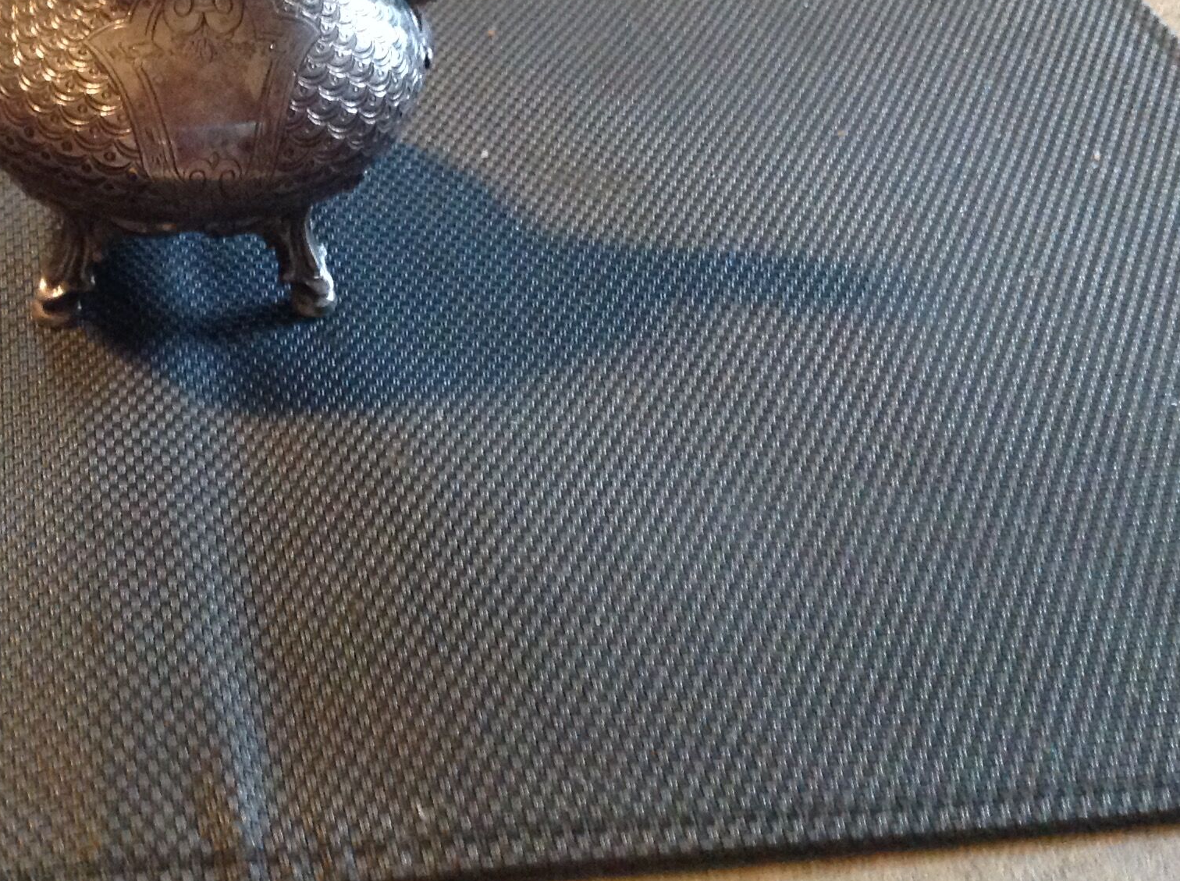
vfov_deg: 23.9
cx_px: 264
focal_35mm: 60
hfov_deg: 31.5
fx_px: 2042
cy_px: 149
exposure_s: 1/15
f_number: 2.4
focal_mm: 4.28
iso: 400
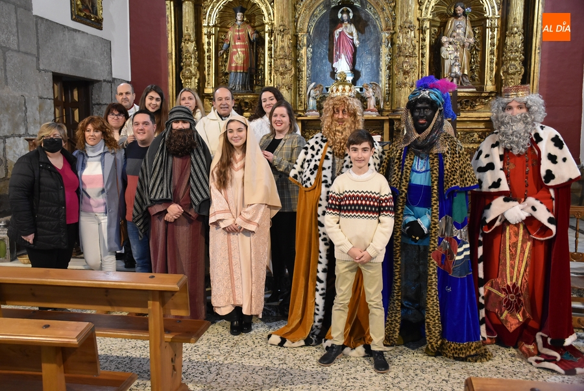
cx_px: 292
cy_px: 196
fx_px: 536
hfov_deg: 57.2
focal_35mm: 33
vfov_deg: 40.1
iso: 1600
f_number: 3.5
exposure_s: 1/60
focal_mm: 22
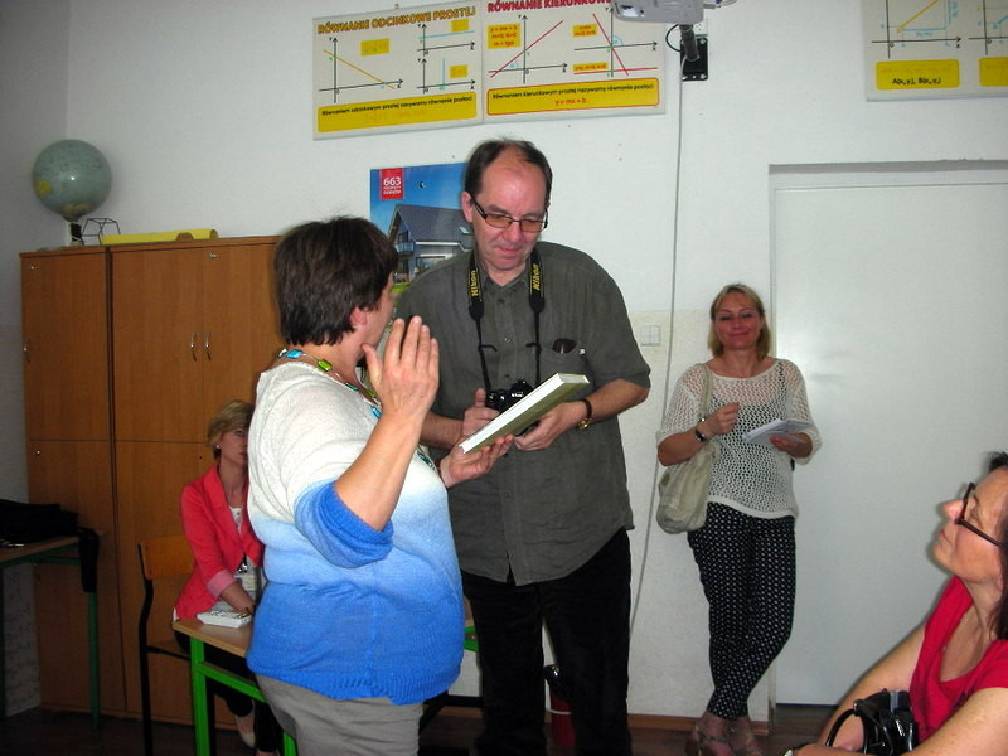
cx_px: 504
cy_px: 378
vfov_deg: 40.7
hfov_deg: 52.6
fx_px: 1019
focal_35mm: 35
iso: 64
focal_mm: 5.8
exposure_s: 1/60.1
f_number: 3
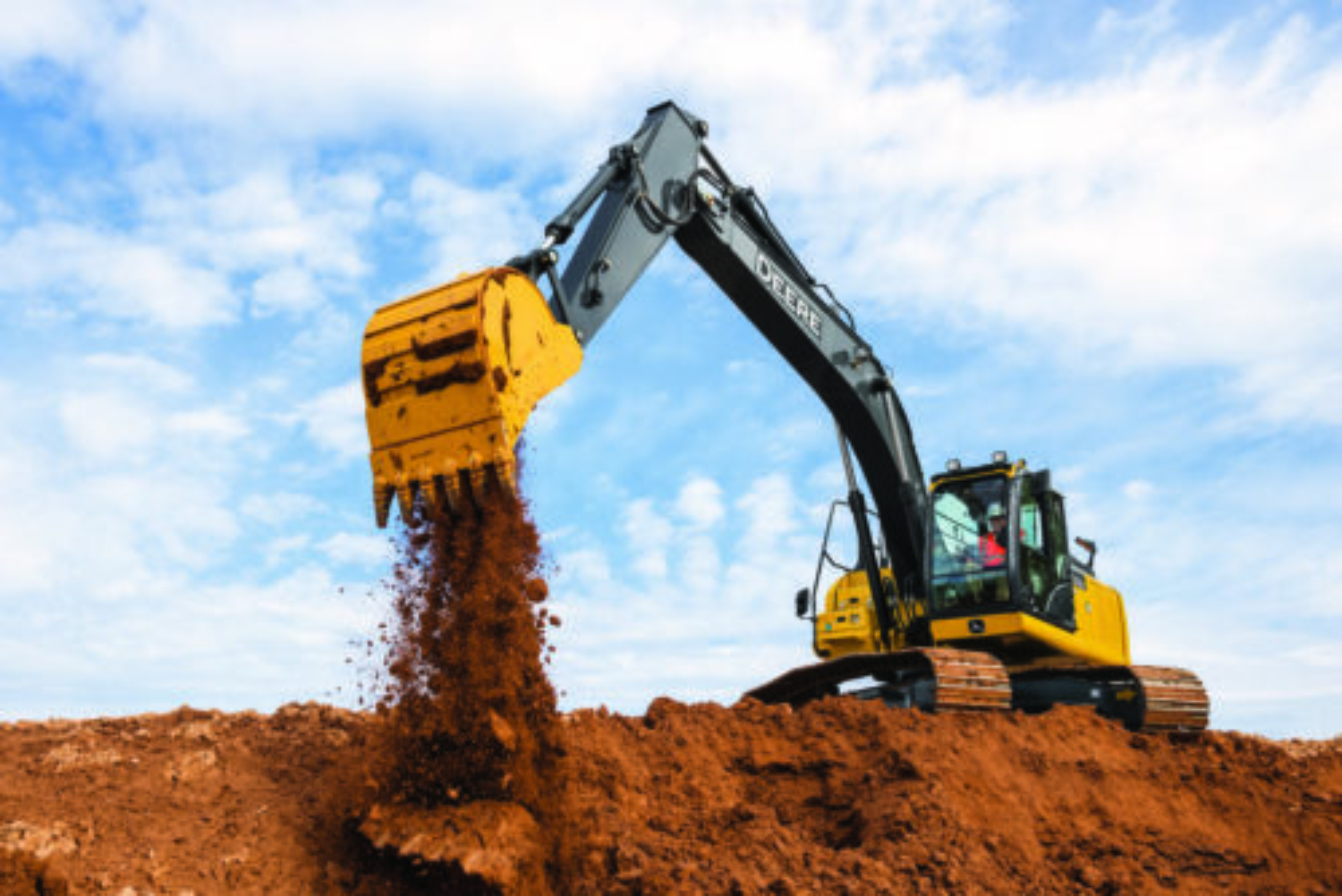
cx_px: 671
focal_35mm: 32
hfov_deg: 58.7
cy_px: 448
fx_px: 1194
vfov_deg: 41.2
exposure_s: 1/400
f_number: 5.6
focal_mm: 32
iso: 100
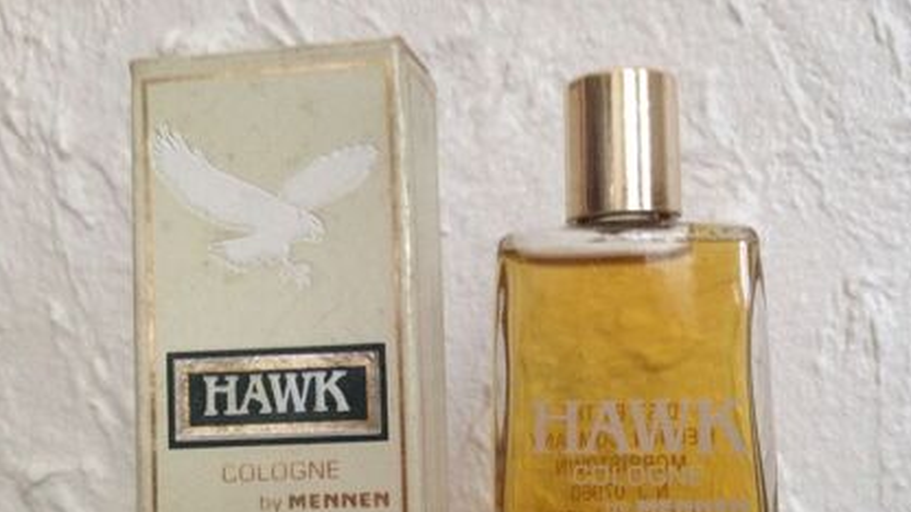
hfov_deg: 46.3
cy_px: 389
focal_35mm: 44
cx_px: 506
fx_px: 1063
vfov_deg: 26.7
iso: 320
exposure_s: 1/20
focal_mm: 4.28
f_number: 2.4
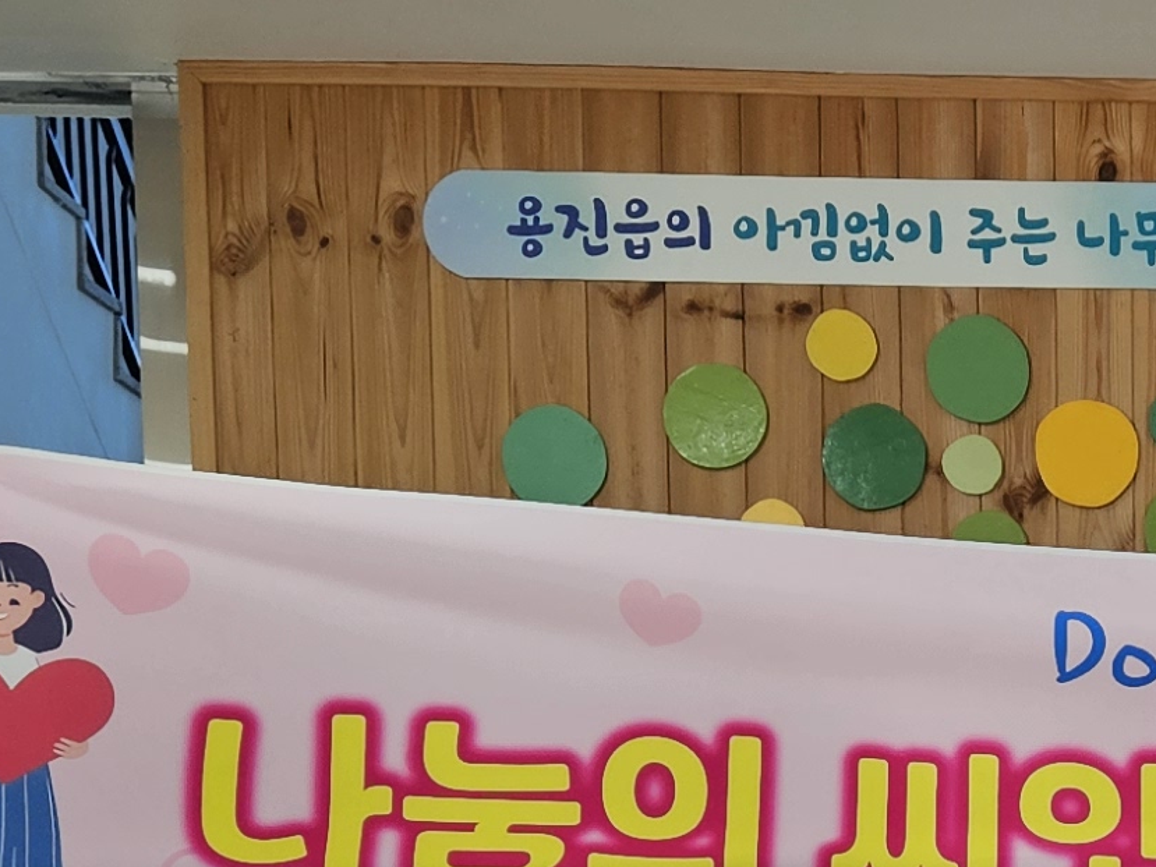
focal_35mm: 111
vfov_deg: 12.5
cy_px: 1377
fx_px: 3707
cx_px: 1368
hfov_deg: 17.0
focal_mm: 5.4
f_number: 1.8
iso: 40
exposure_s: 1/120
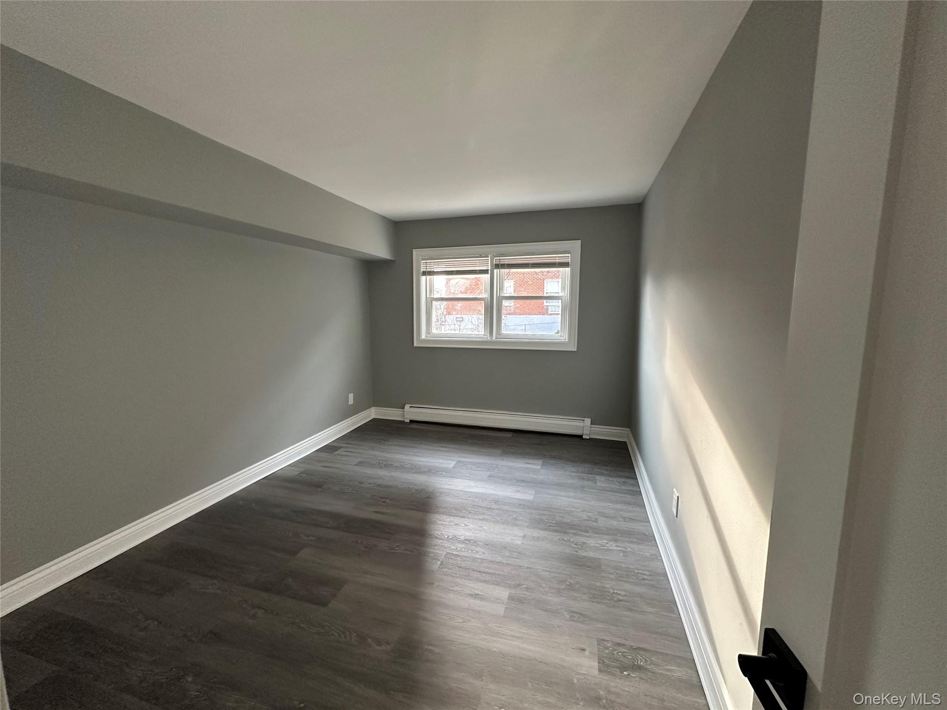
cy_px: 355
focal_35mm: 14
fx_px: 383
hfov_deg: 102.1
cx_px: 474
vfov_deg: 85.7
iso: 250
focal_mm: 2.22
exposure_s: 1/99
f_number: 2.2
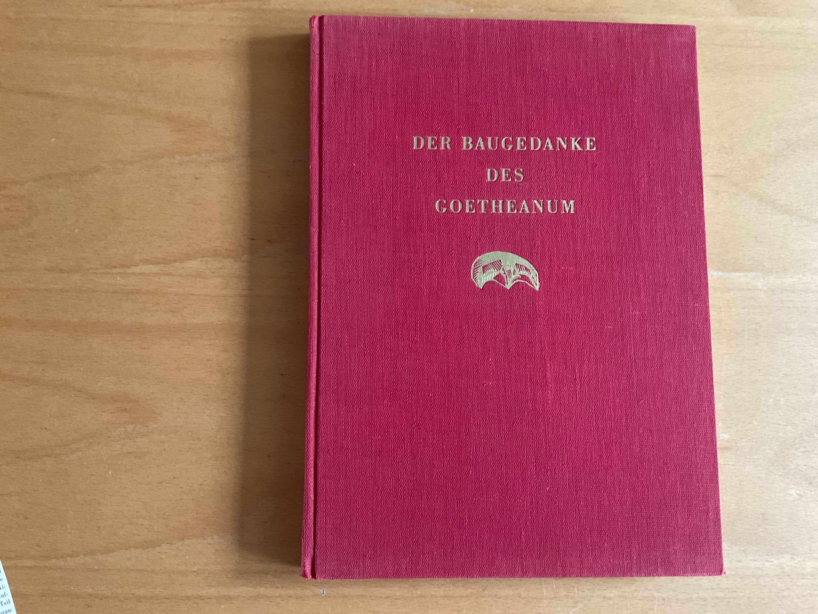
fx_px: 685
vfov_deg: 48.2
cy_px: 307
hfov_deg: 61.7
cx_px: 409
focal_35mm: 29
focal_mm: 3
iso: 250
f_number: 1.8
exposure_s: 1/40
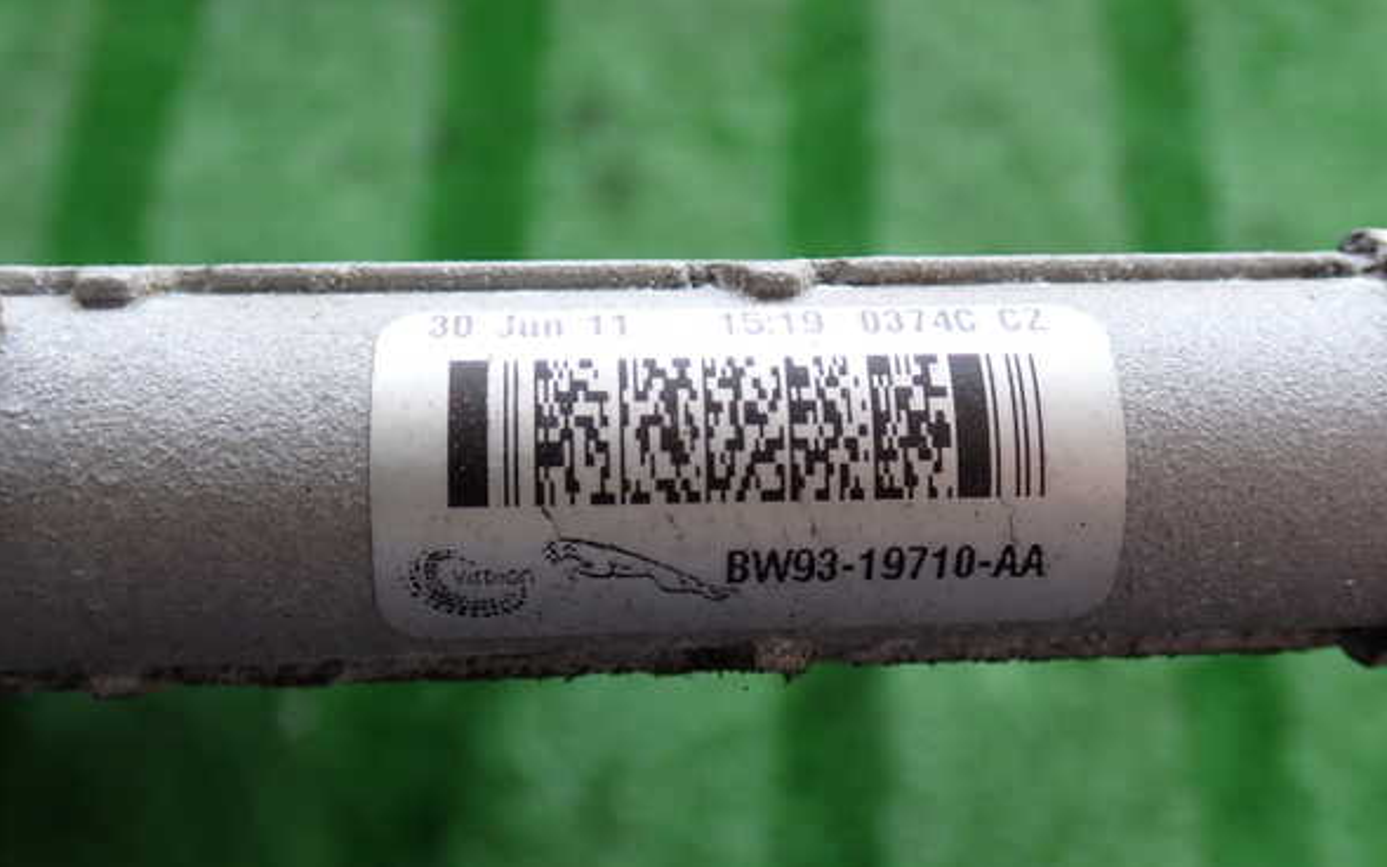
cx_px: 702
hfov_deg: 48.2
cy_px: 412
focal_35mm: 41
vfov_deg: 31.2
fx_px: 1550
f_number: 2.7
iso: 125
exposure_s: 1/80
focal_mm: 6.83
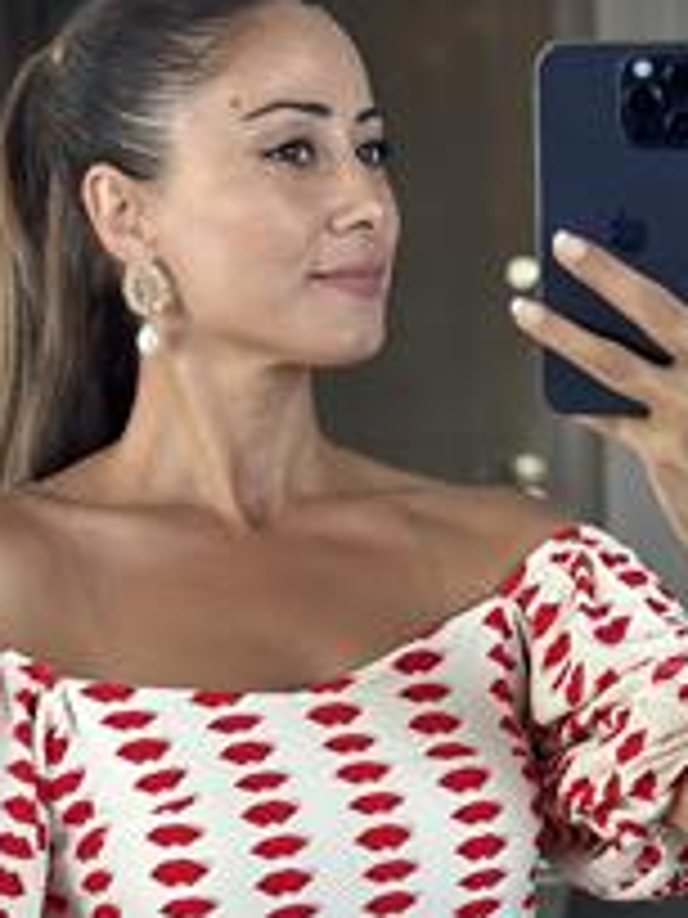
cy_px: 814
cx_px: 328
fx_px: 3154
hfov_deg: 12.5
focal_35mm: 119
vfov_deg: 16.4
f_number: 1.78
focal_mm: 6.86
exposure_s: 1/100
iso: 125
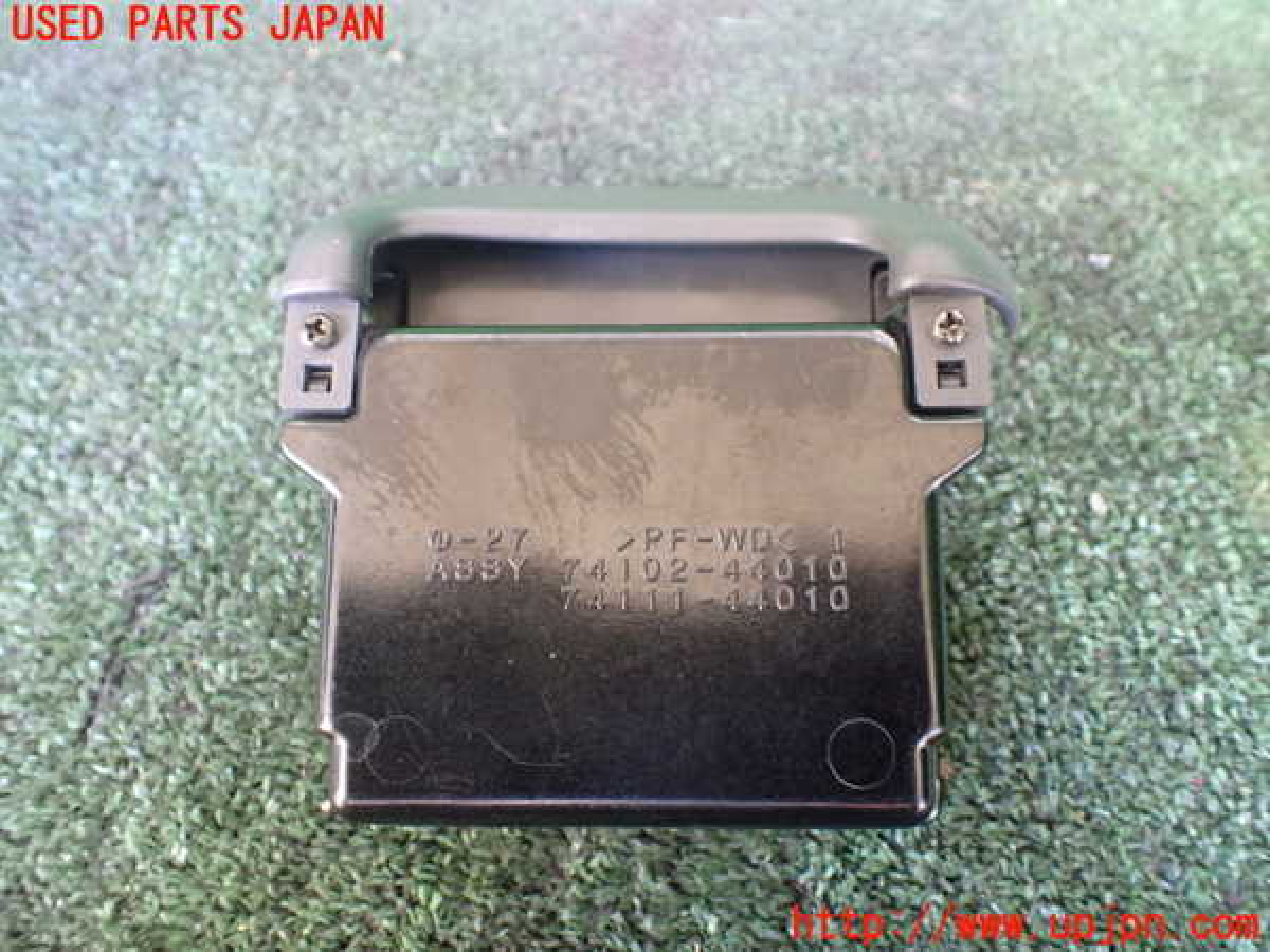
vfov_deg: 46.8
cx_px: 635
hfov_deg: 60.0
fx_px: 1101
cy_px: 476
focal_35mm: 30
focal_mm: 5.4
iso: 800
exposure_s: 1/50
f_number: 2.3
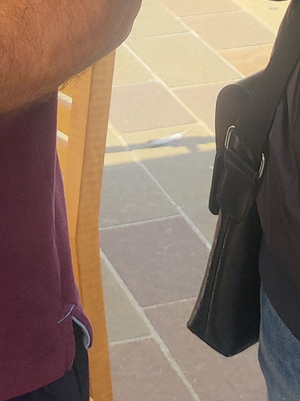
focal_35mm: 132
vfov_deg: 13.8
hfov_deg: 11.2
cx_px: 74
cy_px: -248
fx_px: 1527
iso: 50
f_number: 1.79
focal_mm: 4.7
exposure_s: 1/376
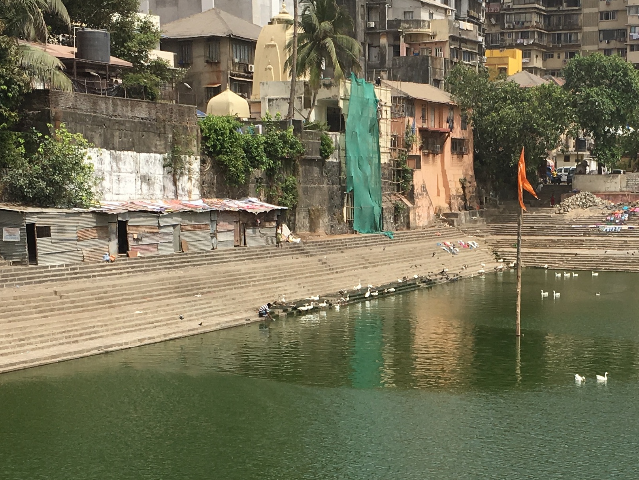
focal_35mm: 68
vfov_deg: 21.4
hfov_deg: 28.2
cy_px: 383
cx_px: 474
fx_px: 1255
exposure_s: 1/2137
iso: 25
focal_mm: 4.15
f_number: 2.2
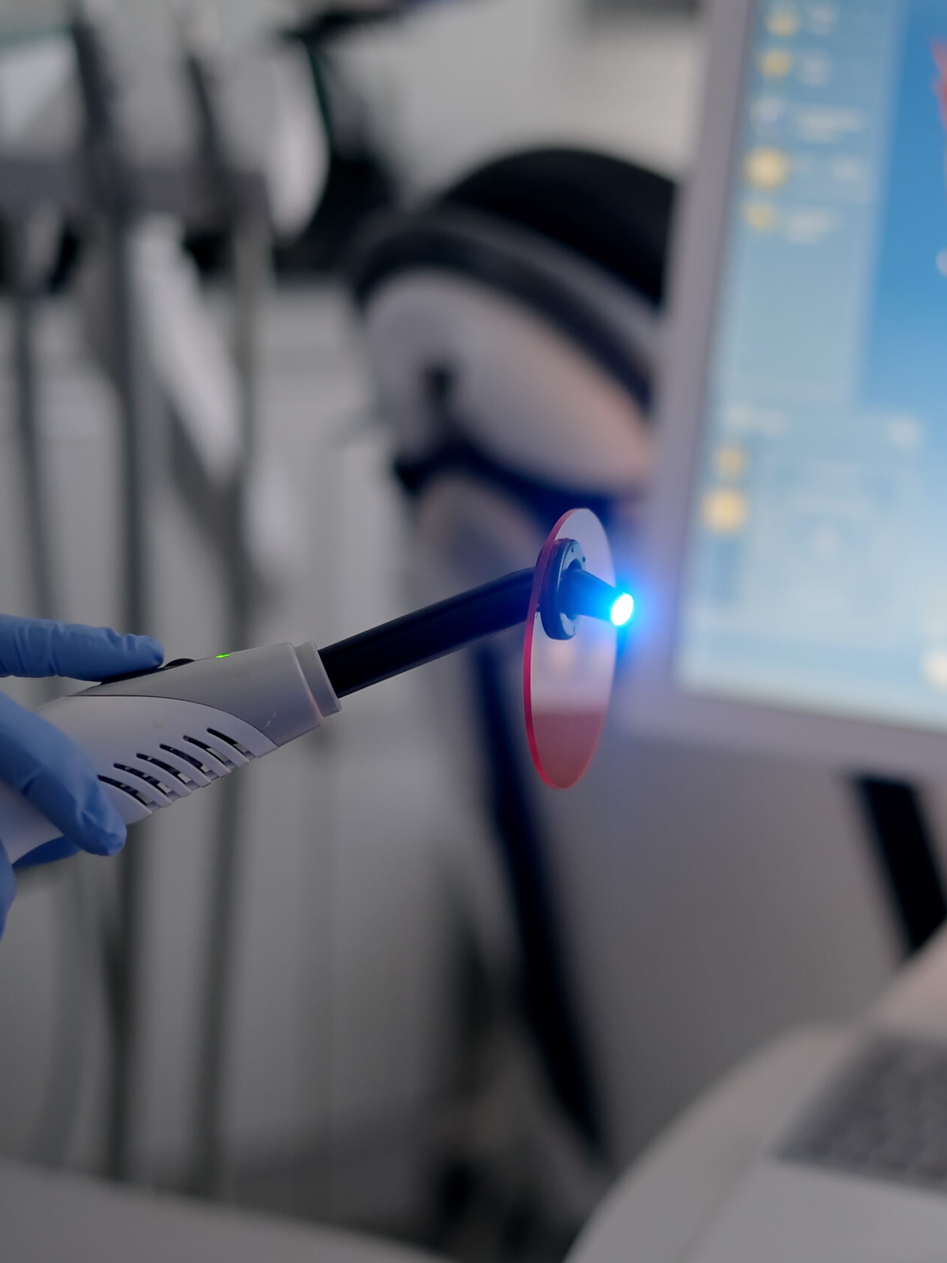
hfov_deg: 18.9
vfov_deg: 25.3
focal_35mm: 77
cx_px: 795
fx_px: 2808
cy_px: 633
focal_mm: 35
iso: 400
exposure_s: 1/240
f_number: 1.4
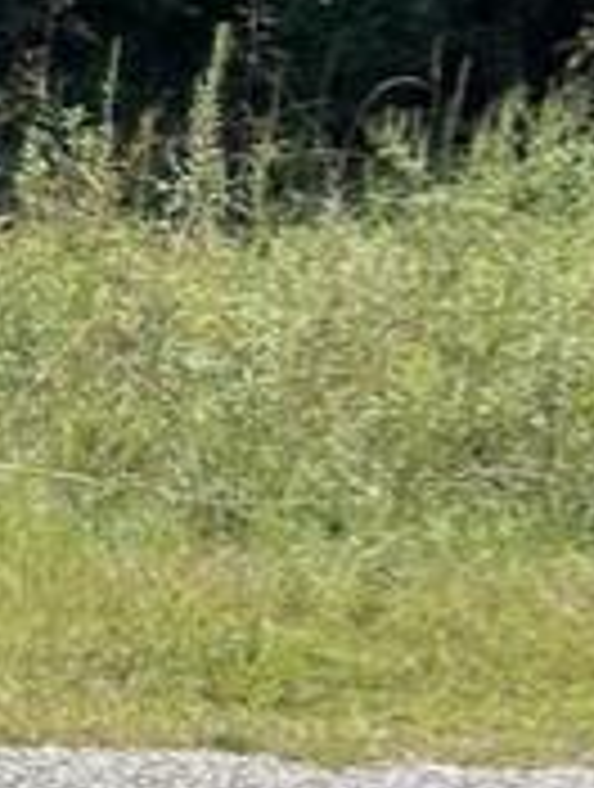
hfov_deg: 9.2
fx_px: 3465
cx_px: -578
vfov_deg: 12.8
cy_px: 32
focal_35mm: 152
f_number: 1.6
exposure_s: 1/2132
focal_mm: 4.2
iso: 32
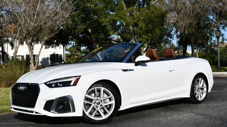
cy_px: 59
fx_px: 307
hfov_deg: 40.6
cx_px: 114
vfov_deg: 23.5
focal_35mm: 51
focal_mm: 24
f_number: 10
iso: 100
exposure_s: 1/400
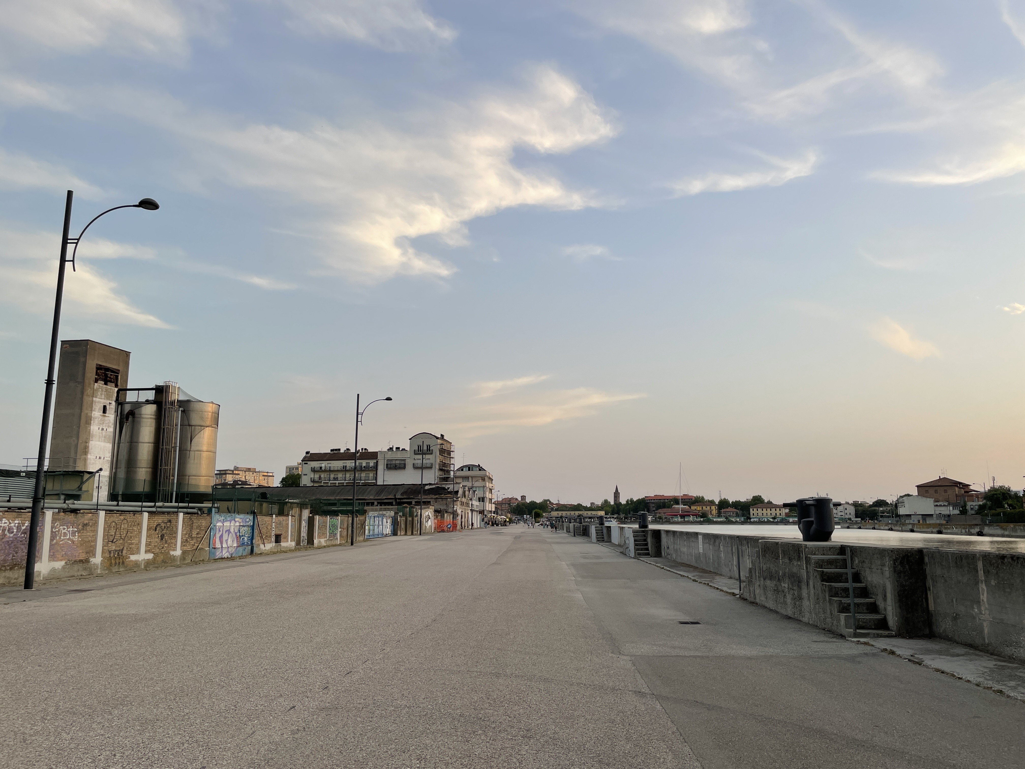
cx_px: 512
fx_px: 770
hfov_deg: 67.3
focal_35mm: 26
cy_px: 384
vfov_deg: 53.1
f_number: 1.6
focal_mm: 4.2
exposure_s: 1/393
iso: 32
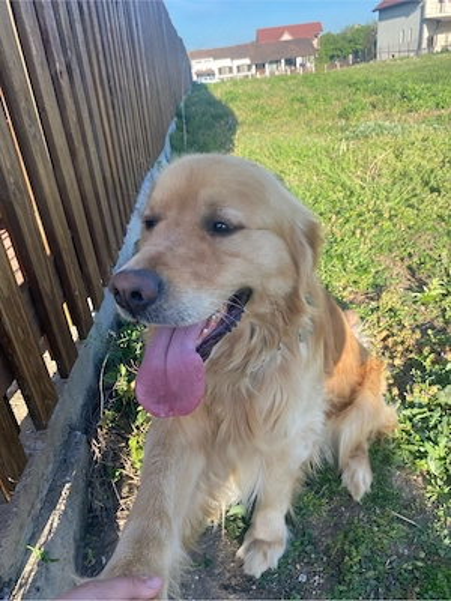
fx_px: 452
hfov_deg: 53.1
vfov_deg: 67.3
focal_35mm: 26
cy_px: 300
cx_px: 226
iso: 32
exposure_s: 1/640
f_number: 1.8
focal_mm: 4.25
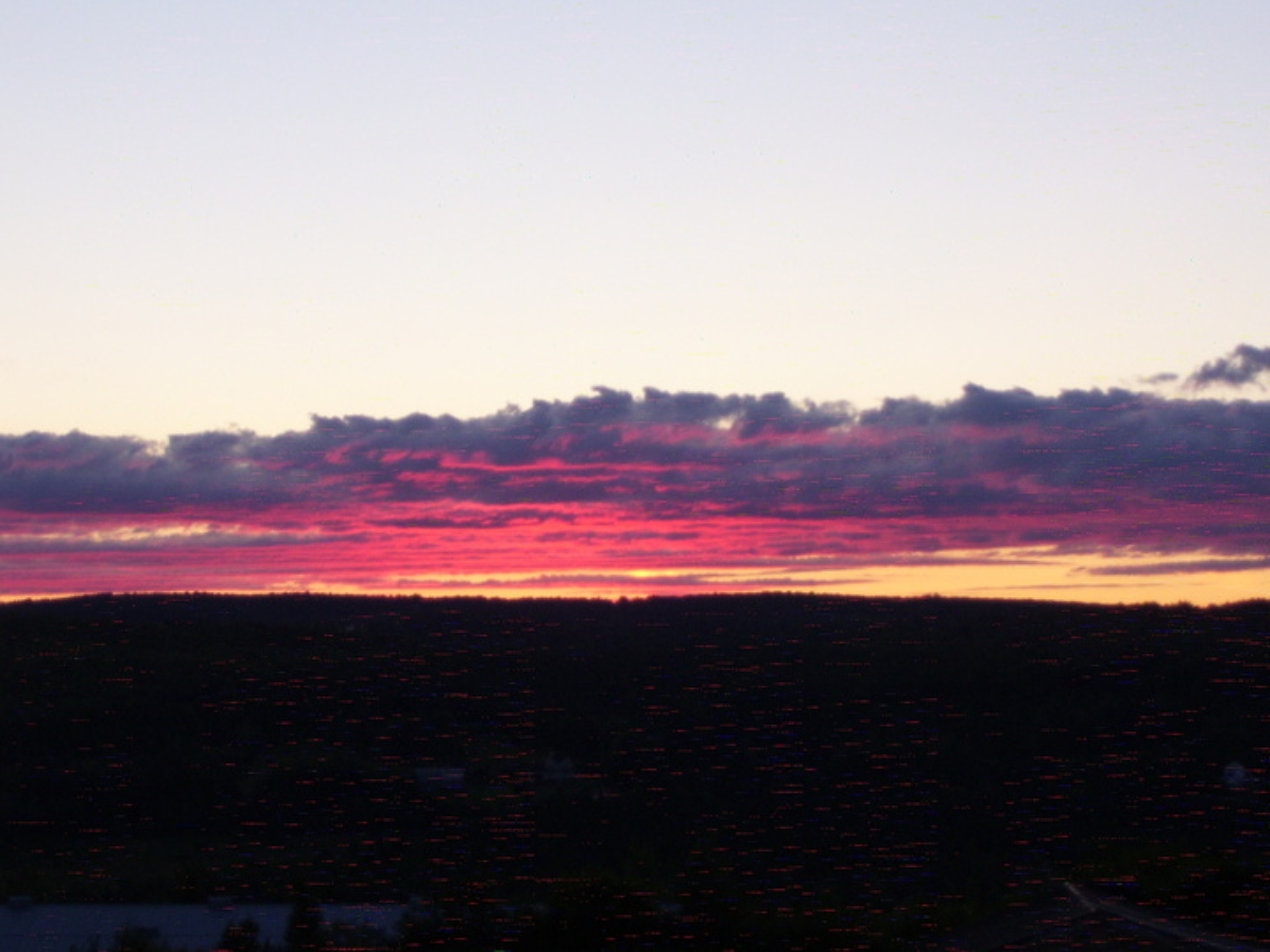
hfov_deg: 22.5
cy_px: 476
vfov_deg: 17.0
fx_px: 3192
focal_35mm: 87
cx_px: 635
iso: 125
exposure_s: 1/90
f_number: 4.3
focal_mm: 14.3
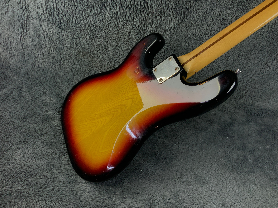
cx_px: 139
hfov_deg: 61.7
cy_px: 104
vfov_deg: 48.2
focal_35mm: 29
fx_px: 233
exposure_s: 1/100
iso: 50
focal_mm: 3
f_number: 1.8
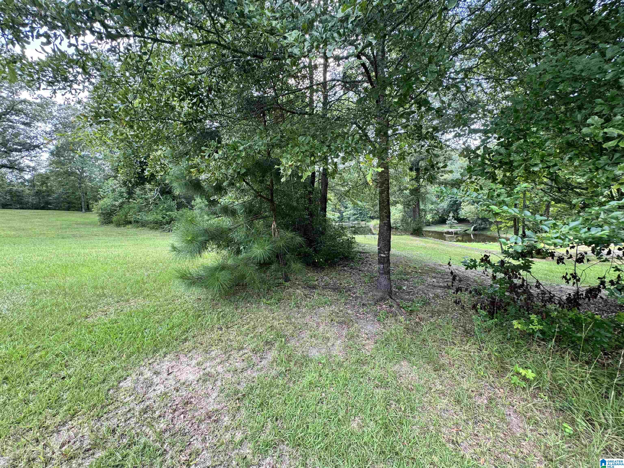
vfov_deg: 85.7
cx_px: 312
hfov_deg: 102.1
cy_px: 234
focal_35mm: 14
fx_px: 252
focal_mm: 2.22
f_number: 2.2
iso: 40
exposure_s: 1/99
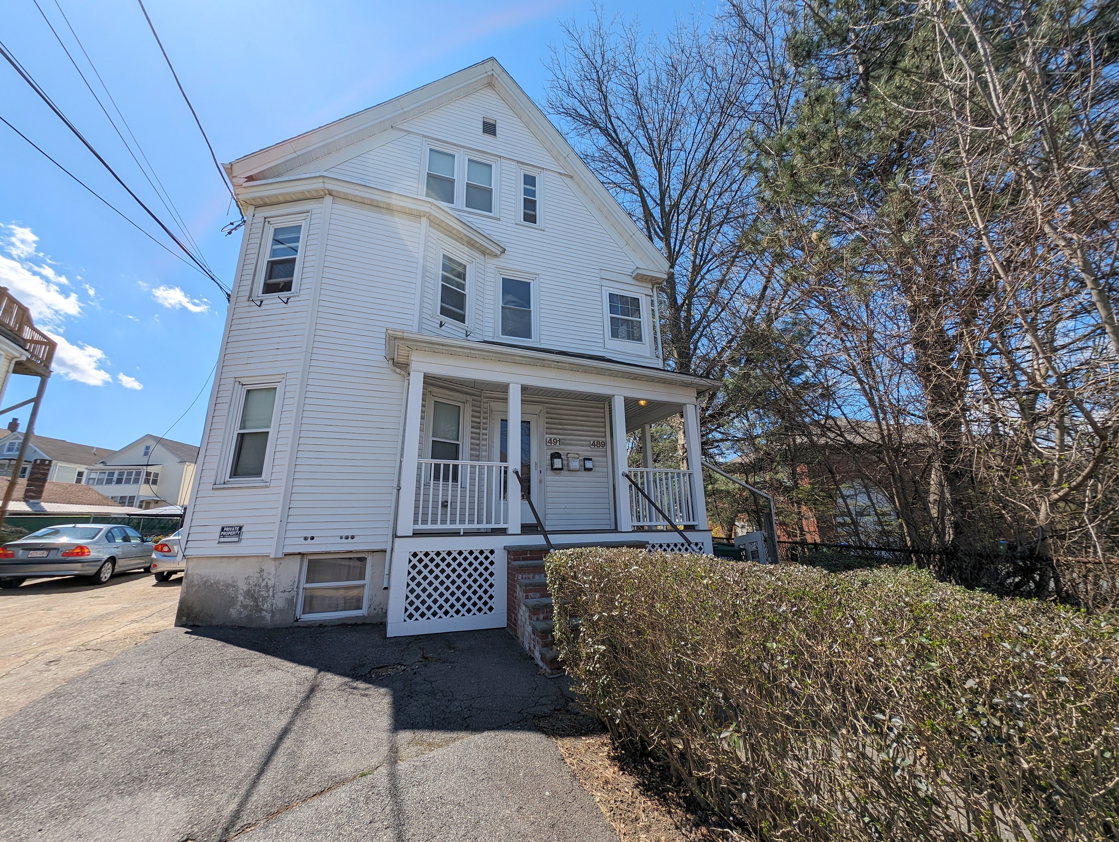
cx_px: 560
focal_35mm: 12
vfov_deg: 94.6
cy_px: 421
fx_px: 388
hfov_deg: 110.5
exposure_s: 1/2058
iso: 42
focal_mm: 2.23
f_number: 1.95
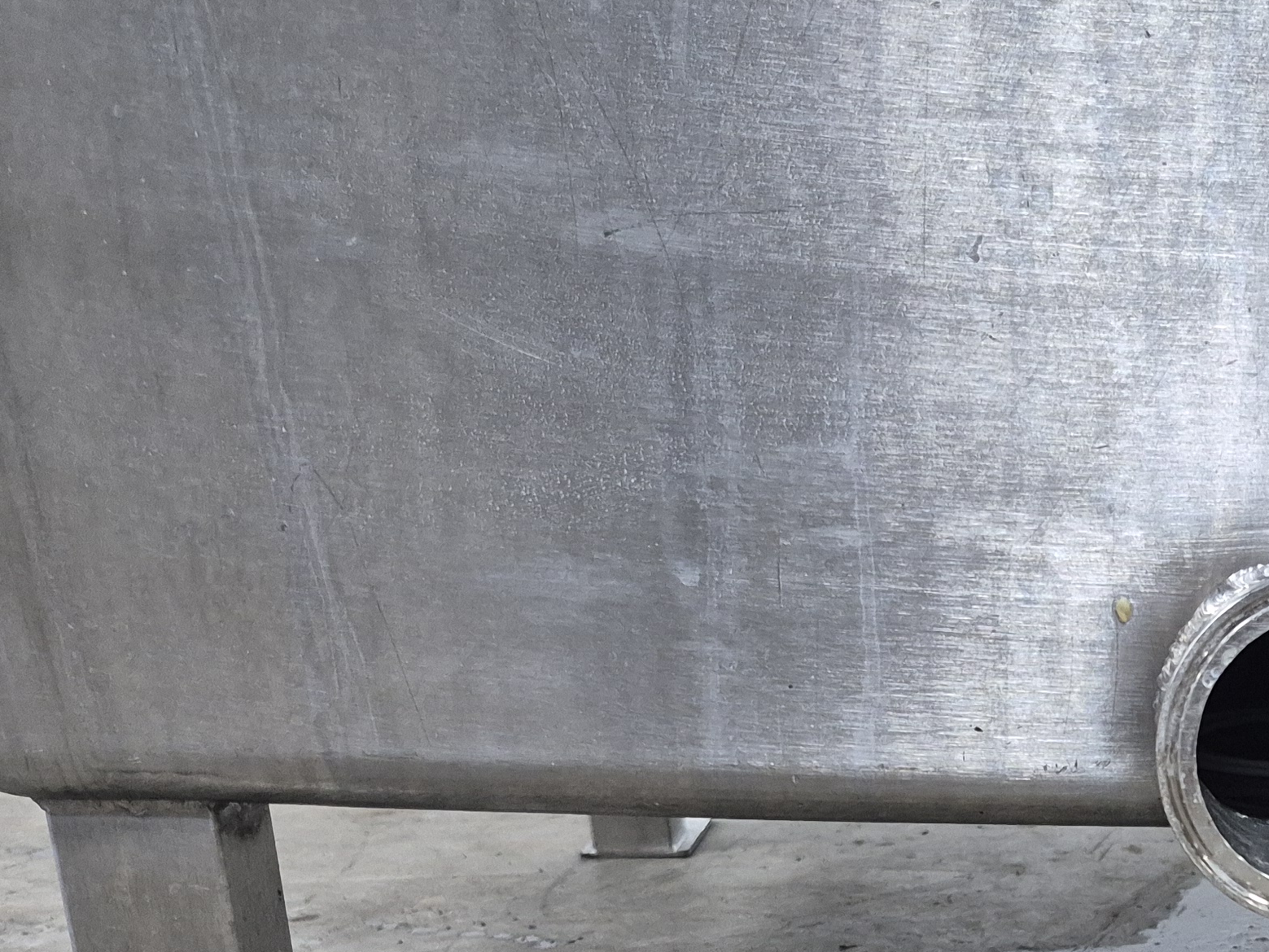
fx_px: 2163
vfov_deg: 23.0
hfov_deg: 30.2
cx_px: 1301
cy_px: 1114
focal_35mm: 59
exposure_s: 1/120
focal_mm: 5.4
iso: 800
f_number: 1.8
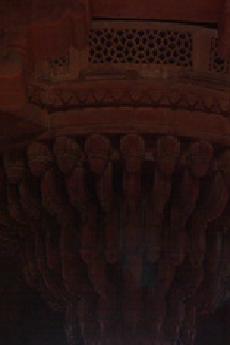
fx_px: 1113
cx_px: 158
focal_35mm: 116
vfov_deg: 17.2
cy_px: 348
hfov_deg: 11.8
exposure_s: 1/15
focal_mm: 38
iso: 800
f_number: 4.5
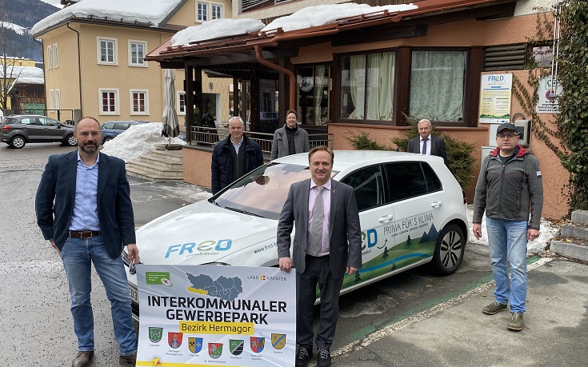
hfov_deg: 62.8
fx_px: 481
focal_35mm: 30
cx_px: 314
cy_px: 165
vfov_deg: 41.8
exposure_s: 1/557
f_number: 1.8
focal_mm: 4.25
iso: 32
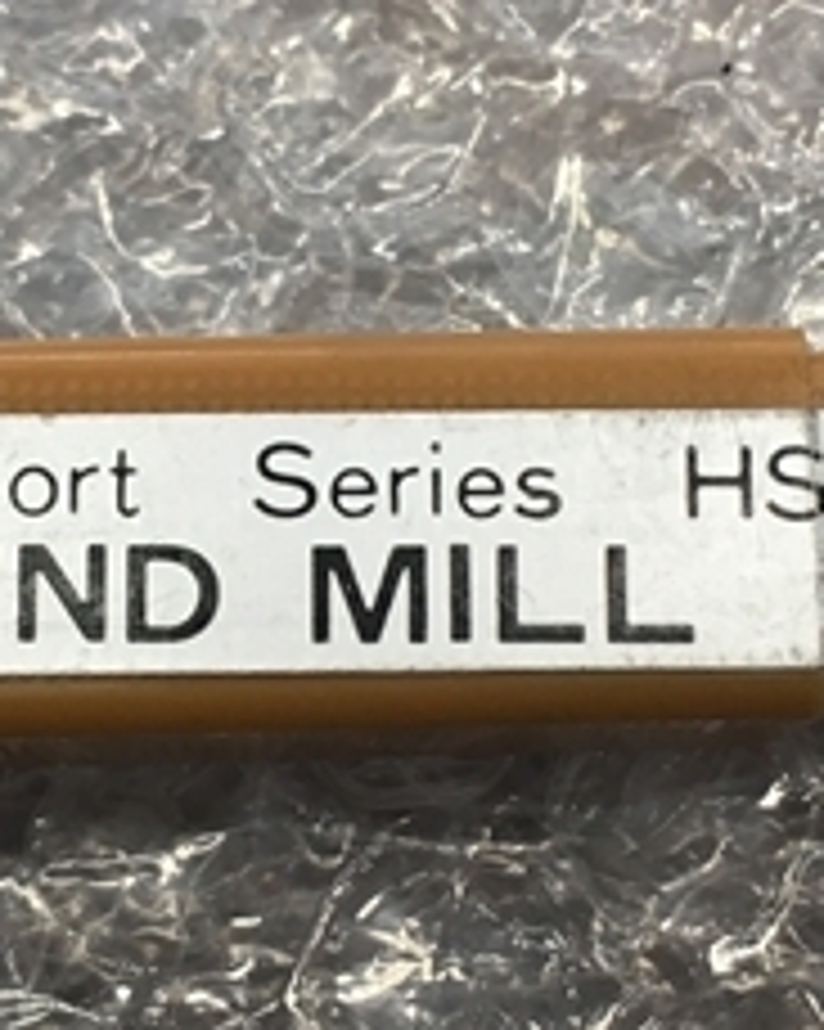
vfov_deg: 24.2
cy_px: 535
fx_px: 2410
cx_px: 293
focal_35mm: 79
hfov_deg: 19.4
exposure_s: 1/30
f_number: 2.2
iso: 25
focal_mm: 4.15
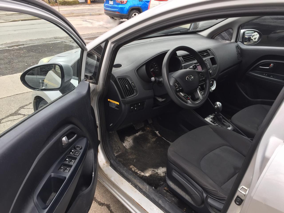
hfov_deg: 61.7
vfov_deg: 48.2
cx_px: 142
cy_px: 106
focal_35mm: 29
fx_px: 238
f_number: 2.2
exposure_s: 1/197
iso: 32
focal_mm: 4.15
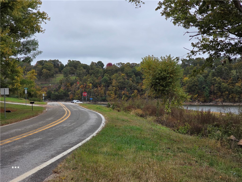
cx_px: 121
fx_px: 482
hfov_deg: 28.2
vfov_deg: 21.3
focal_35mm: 69
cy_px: 91
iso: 50
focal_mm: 7.9
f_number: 2.4
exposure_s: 1/593
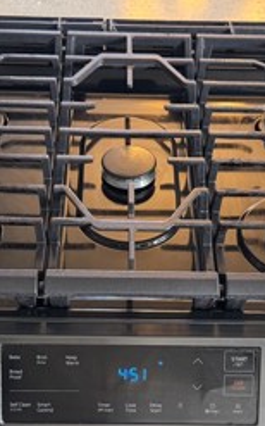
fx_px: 764
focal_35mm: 66
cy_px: 321
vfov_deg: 30.6
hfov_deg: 19.7
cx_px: 134
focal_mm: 6.76
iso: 250
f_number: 1.78
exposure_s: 1/60
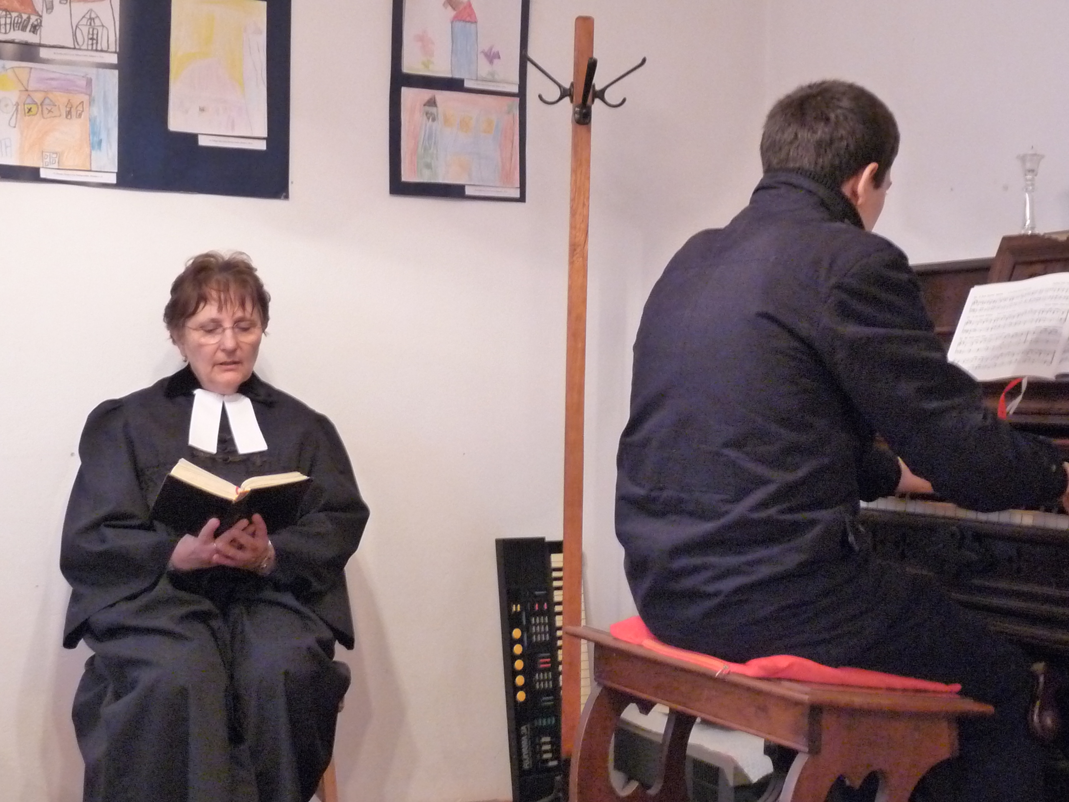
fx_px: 1482
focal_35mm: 48
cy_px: 401
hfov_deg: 39.7
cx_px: 534
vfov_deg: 30.3
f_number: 3
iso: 800
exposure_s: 1/13
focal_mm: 6.1
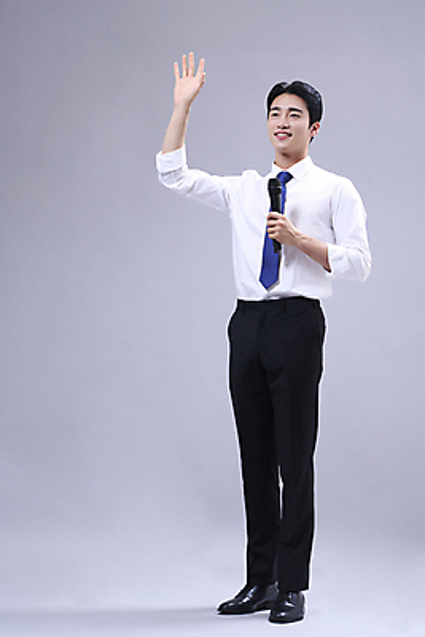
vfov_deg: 30.5
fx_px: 1168
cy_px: 318
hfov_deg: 20.6
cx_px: 212
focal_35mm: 66
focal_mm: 66
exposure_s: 1/125
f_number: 8
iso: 160
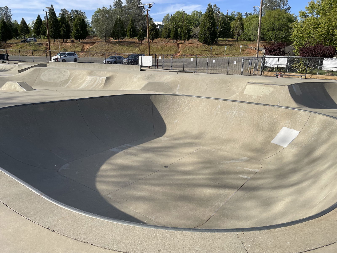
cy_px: 126
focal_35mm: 26
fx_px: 253
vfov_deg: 53.1
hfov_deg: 67.3
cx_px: 168
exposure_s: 1/2681
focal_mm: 4.2
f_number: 1.6
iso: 32
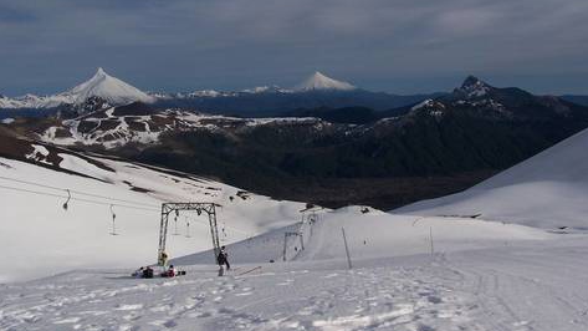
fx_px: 655
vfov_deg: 28.3
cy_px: 132
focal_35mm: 42
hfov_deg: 48.4
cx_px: 295
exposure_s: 1/750
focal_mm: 6.3
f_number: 5.6
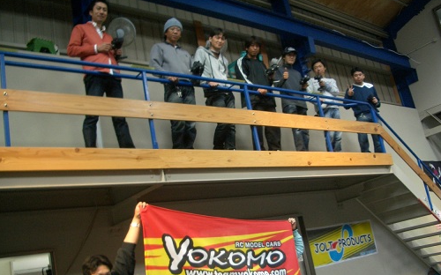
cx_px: 220
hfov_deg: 51.6
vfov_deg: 33.5
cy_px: 156
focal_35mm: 38
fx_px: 457
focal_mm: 5.8
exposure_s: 1/80
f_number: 2.6
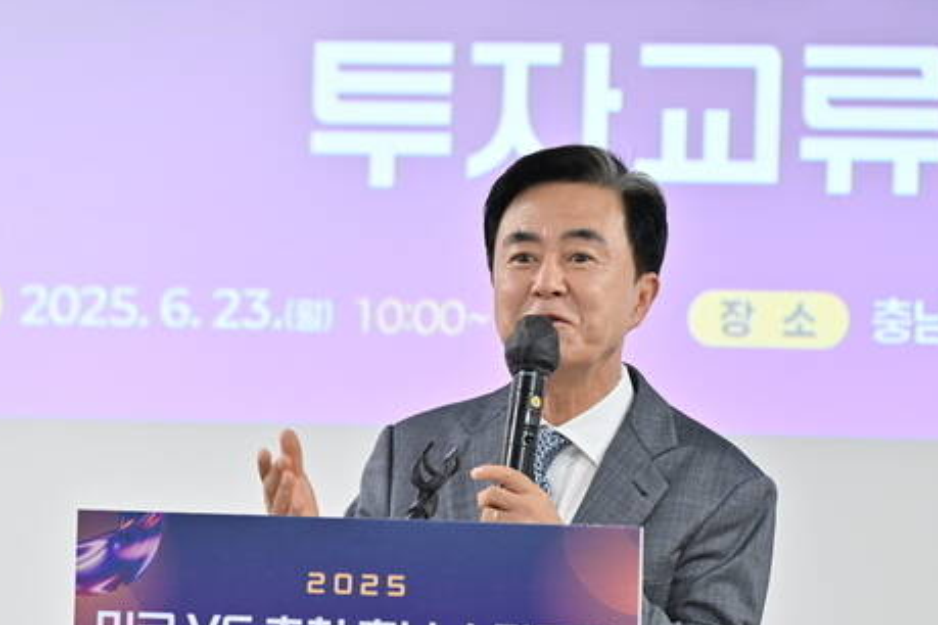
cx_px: 523
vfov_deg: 4.9
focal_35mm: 279
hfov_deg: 7.4
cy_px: 397
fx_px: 7269
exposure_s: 1/200
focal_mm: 200
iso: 1000
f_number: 4
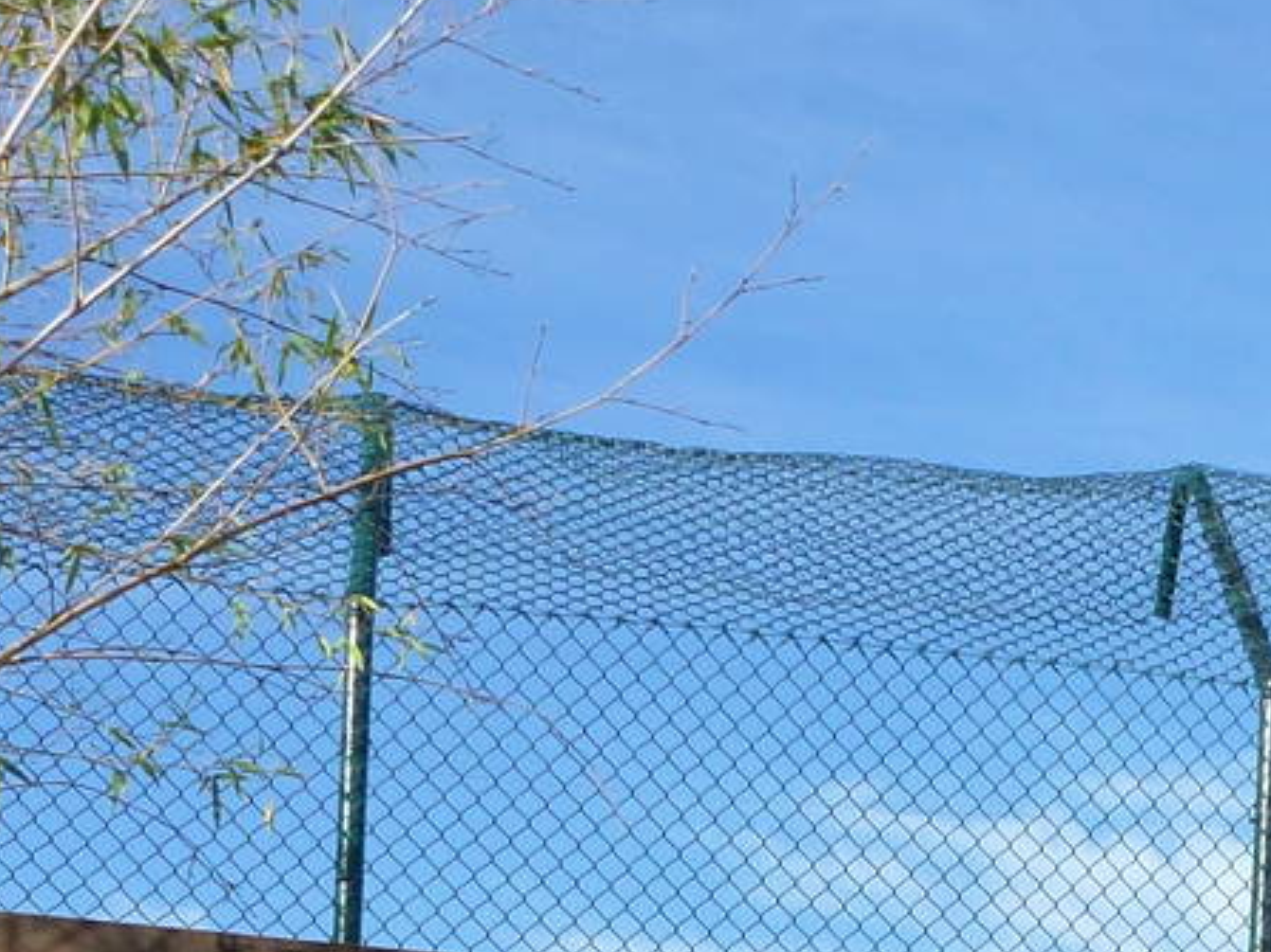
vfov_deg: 14.7
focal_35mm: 93
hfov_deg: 20.7
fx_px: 3414
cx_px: 1146
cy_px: 1478
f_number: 4
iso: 100
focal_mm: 4.7
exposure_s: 1/640
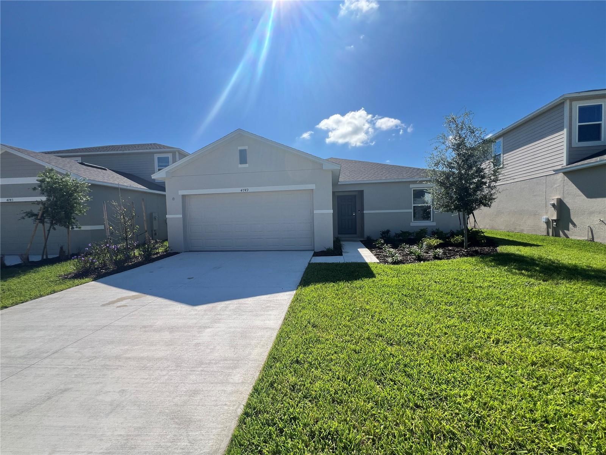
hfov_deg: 106.2
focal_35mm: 13
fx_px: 228
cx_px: 303
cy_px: 228
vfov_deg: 89.9
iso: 32
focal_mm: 1.57
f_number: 1.8
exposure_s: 1/1309
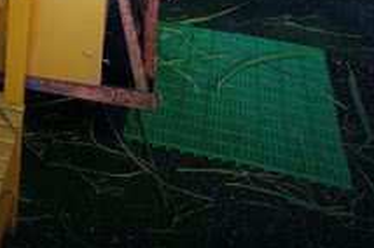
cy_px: -121
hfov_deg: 24.1
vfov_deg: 16.9
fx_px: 757
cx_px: -119
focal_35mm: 73
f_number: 2.8
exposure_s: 1/50
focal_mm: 8.8
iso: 125
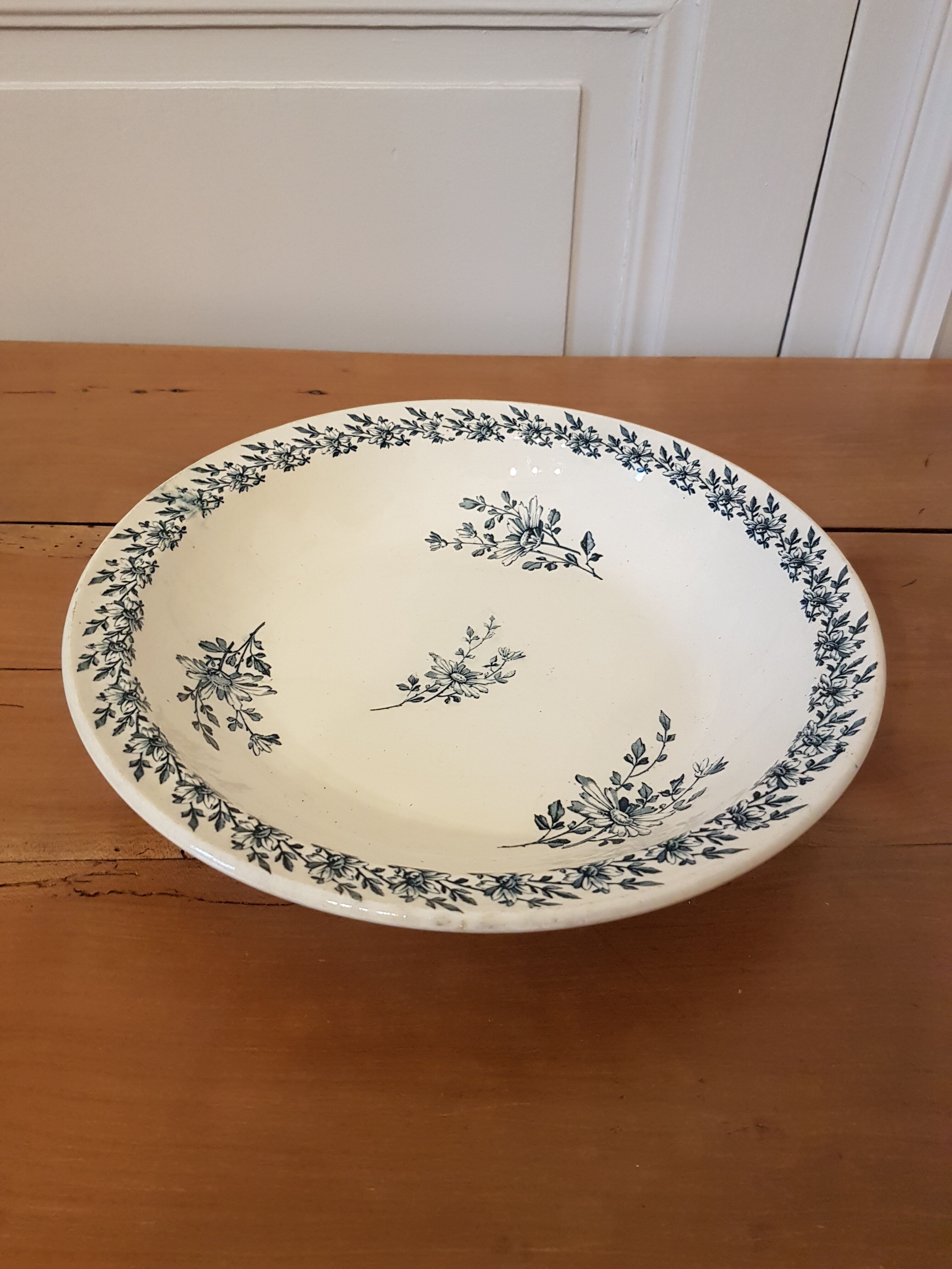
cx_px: 476
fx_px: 953
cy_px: 634
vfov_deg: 67.3
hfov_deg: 53.1
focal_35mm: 26
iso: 200
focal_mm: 4.2
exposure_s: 1/33
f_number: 1.7
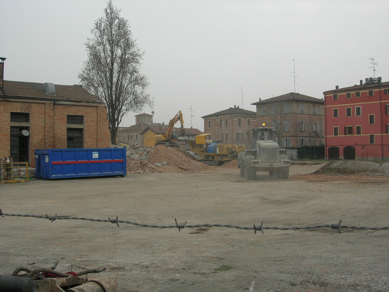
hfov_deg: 49.0
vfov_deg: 37.7
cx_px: 194
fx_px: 427
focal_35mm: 38
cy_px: 146
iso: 64
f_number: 4.8
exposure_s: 1/163
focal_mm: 7.8
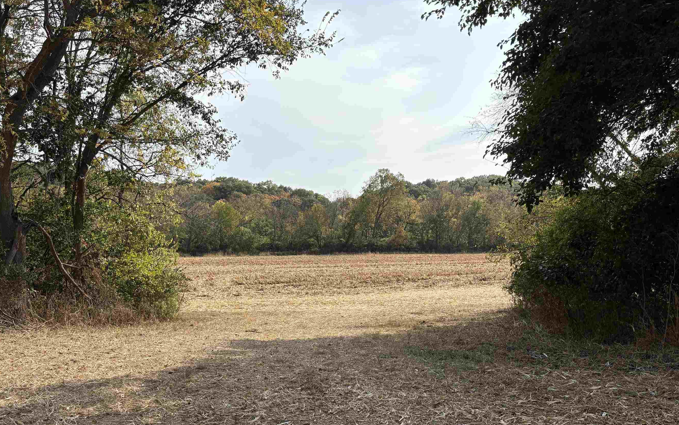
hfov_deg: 59.6
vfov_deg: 38.9
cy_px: 289
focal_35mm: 32
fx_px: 592
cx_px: 350
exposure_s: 1/4950
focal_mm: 5.96
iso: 64
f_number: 1.6
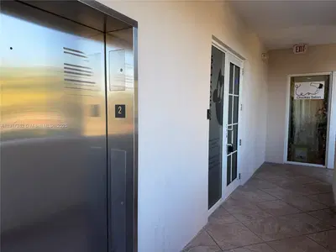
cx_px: 168
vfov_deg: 56.8
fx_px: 233
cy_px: 126
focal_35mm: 24
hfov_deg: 71.6
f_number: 1.78
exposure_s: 1/504
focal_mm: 6.76
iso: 100
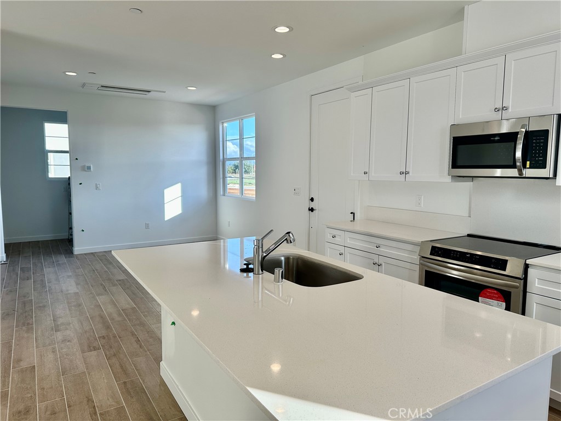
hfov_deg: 71.6
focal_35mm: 24
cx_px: 280
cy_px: 210
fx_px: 389
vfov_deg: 56.8
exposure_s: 1/431
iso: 80
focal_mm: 6.86
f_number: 1.78
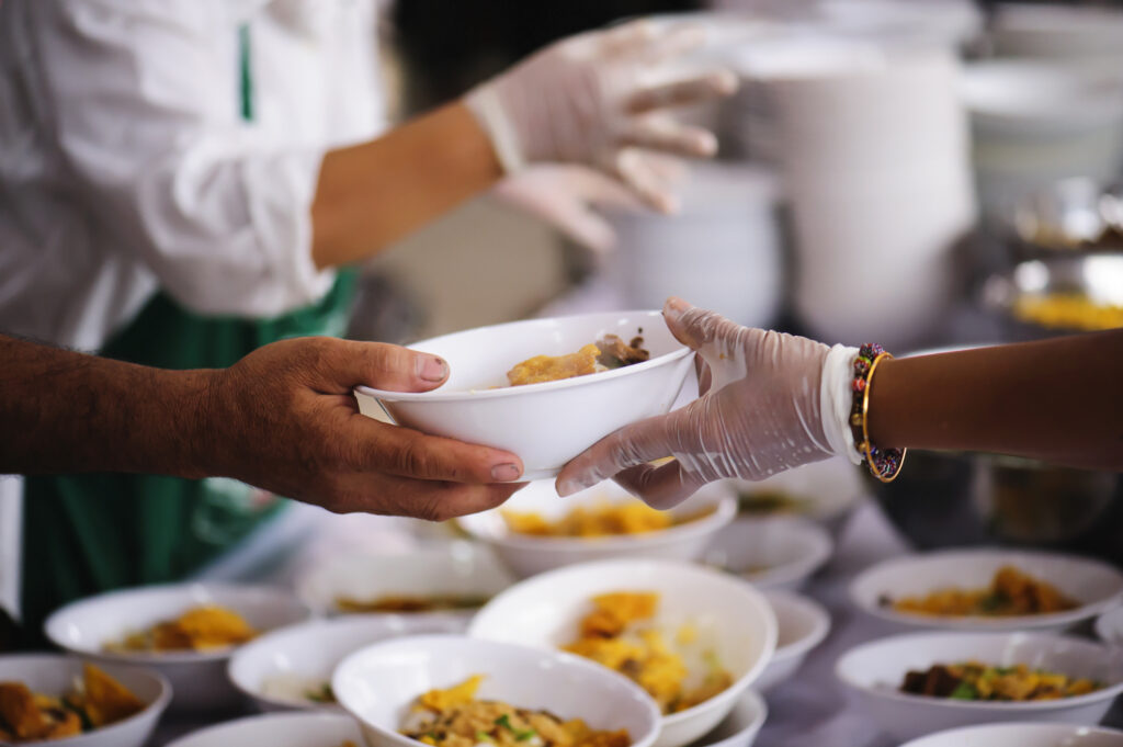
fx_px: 3273
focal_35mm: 105
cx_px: 562
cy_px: 374
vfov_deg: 13.0
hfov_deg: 19.5
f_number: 3
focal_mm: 105
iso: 2200
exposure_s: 1/500
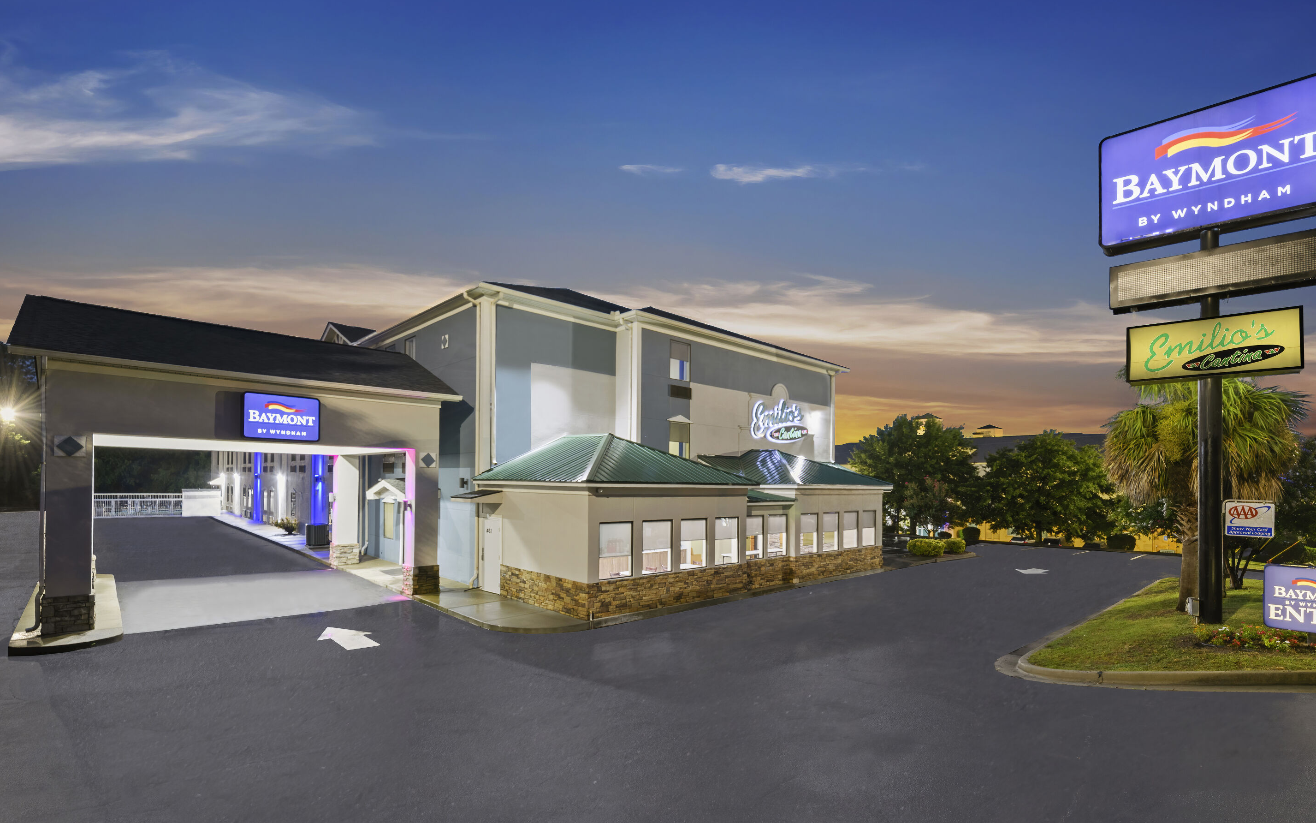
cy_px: 434
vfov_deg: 74.7
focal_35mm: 15
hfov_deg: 101.5
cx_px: 665
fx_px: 538
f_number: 8
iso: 400
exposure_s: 1
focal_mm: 14
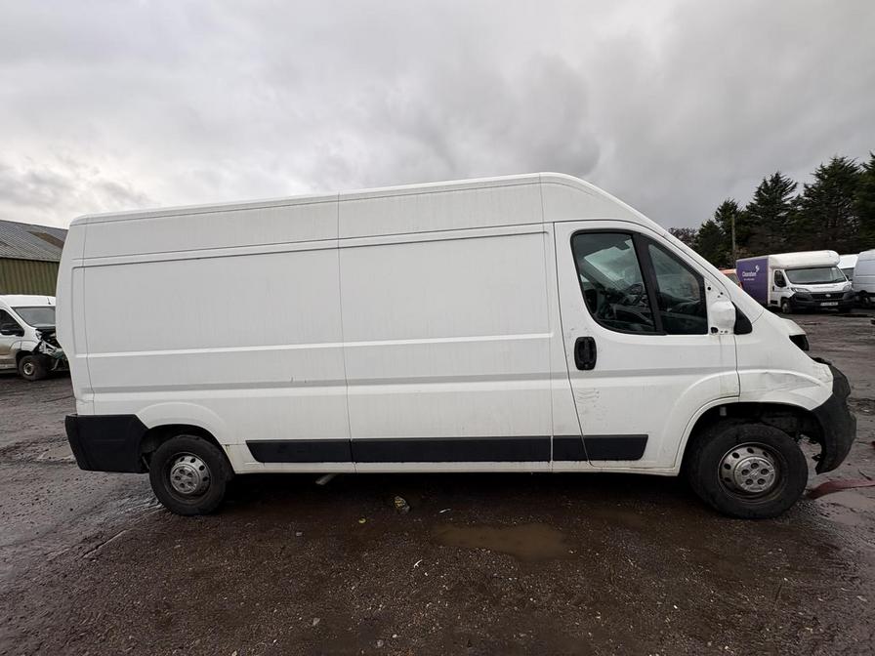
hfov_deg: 102.1
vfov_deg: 85.7
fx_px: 354
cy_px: 328
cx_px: 438
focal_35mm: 14
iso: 40
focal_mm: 2.22
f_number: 2.2
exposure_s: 1/253
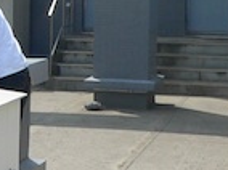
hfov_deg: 13.0
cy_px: -34
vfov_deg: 9.9
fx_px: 973
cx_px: -40
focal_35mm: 148
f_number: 4.6
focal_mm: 4.6
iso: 80
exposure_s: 1/400
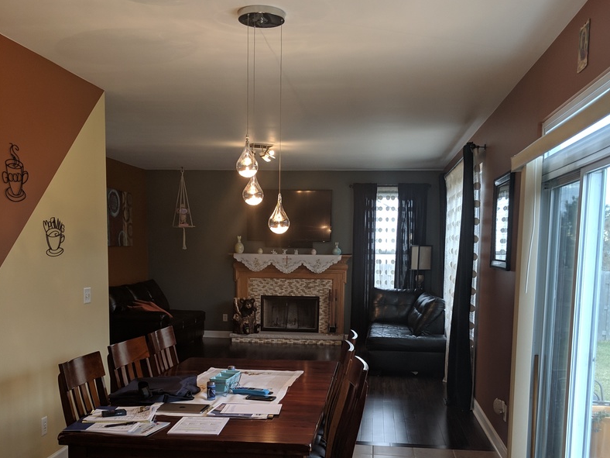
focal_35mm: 37
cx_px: 304
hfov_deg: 50.1
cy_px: 318
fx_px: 652
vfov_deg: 38.1
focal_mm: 4.44
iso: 64
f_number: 1.8
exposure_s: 1/40
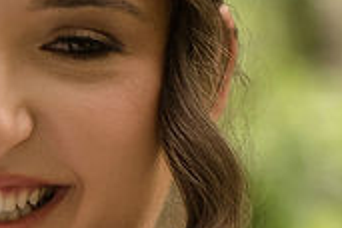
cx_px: -214
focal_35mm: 1351
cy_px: 684
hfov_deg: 1.5
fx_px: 12833
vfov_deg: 1.0
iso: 125
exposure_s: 1/200
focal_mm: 150
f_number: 5.6
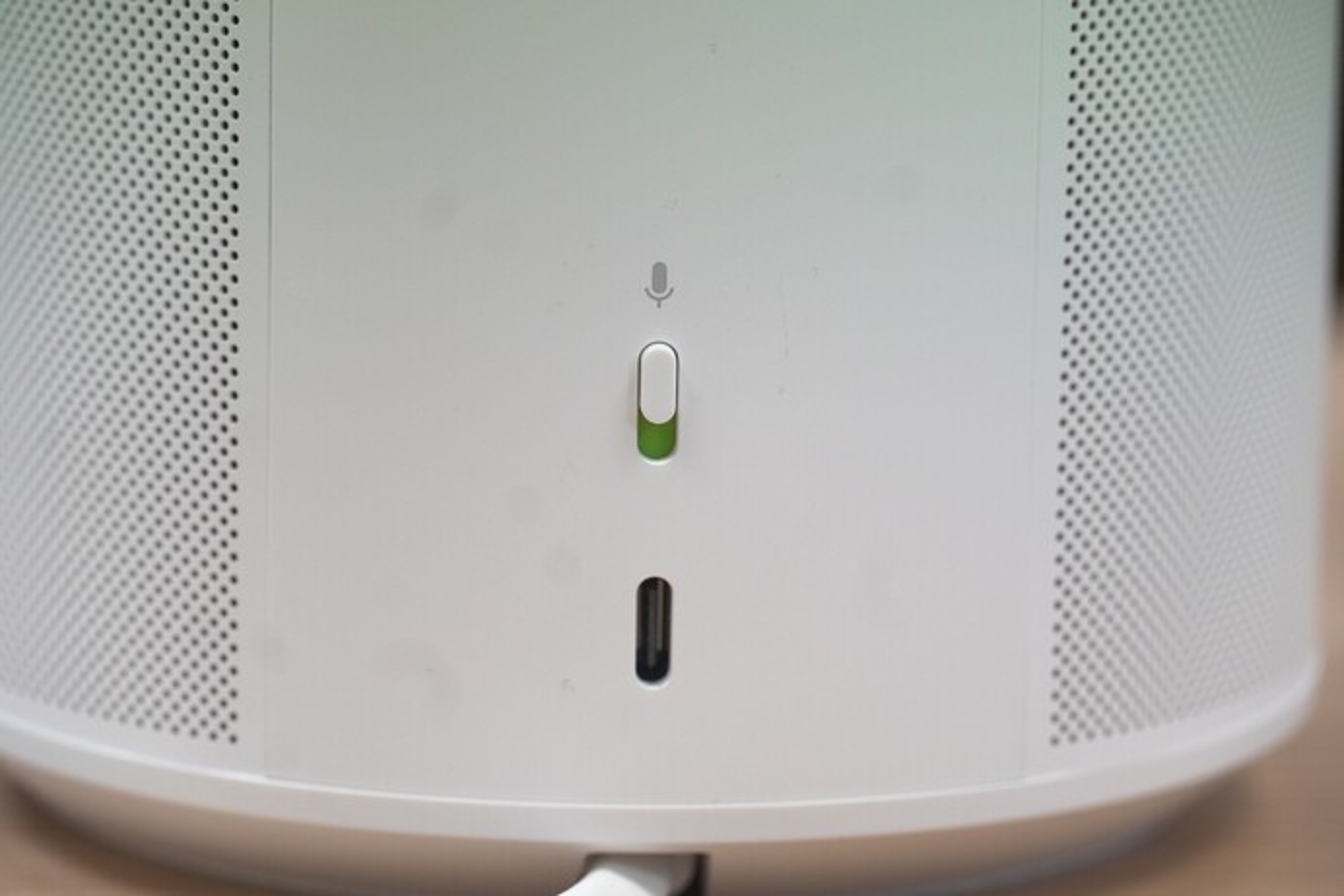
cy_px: 448
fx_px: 6158
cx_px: 672
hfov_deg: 12.5
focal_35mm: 165
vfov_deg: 8.3
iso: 1600
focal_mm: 110
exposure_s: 1/200
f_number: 5.6
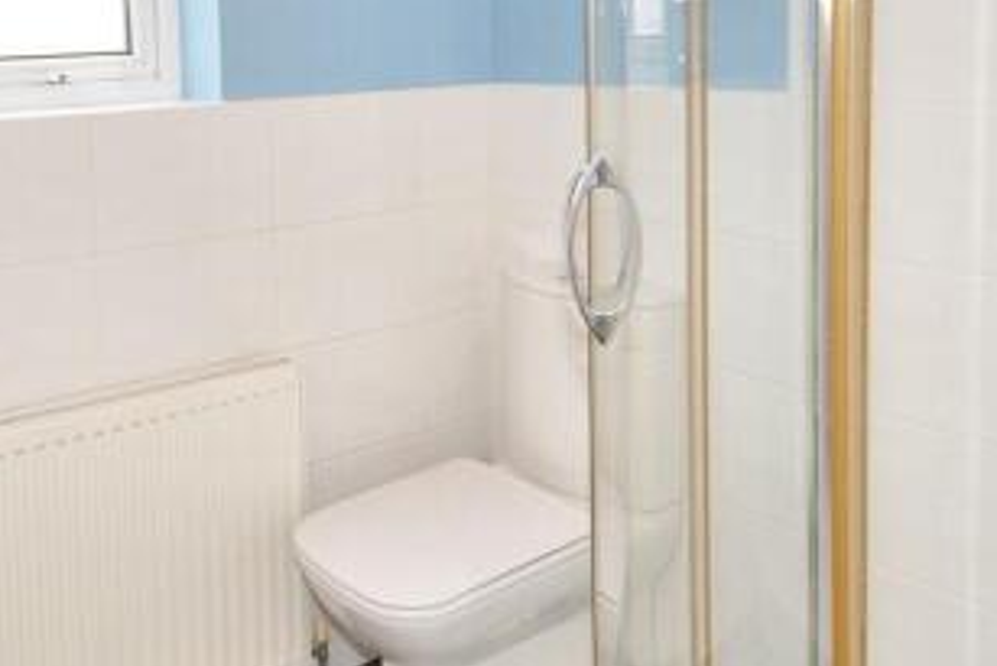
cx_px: 304
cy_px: 102
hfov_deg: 56.9
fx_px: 887
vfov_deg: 39.0
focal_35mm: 32
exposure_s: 1/60
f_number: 4
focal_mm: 10
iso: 900
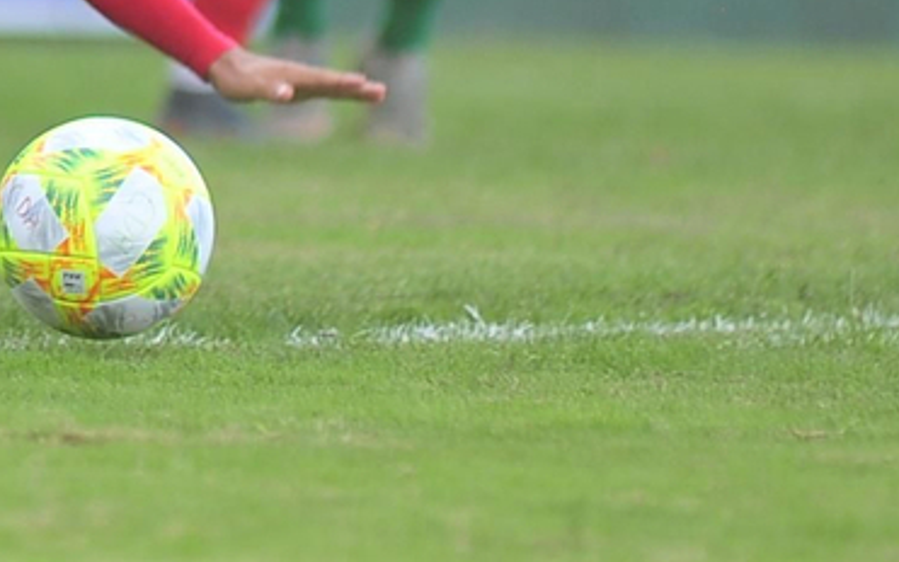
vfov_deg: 1.0
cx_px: -412
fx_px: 32321
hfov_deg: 1.6
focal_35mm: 1319
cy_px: -403
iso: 400
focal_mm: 300
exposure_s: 1/800
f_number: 3.2
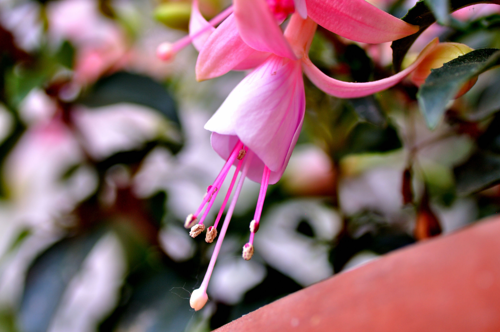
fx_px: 1873
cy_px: 166
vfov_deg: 10.1
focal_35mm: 135
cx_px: 250
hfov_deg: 15.2
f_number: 4
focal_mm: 90
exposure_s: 1/100
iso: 200
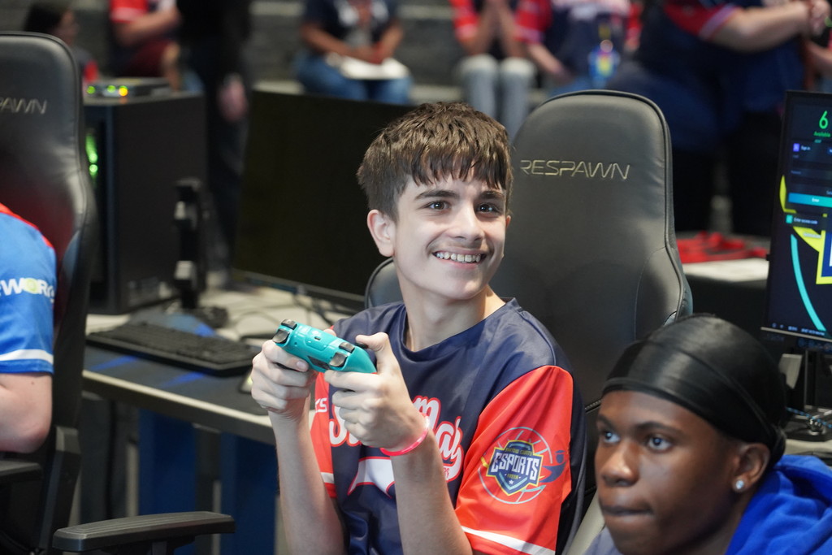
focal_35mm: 105
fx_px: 2427
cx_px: 416
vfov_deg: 13.0
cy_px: 278
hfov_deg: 19.5
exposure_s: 1/160
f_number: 4
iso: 8000
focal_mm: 105
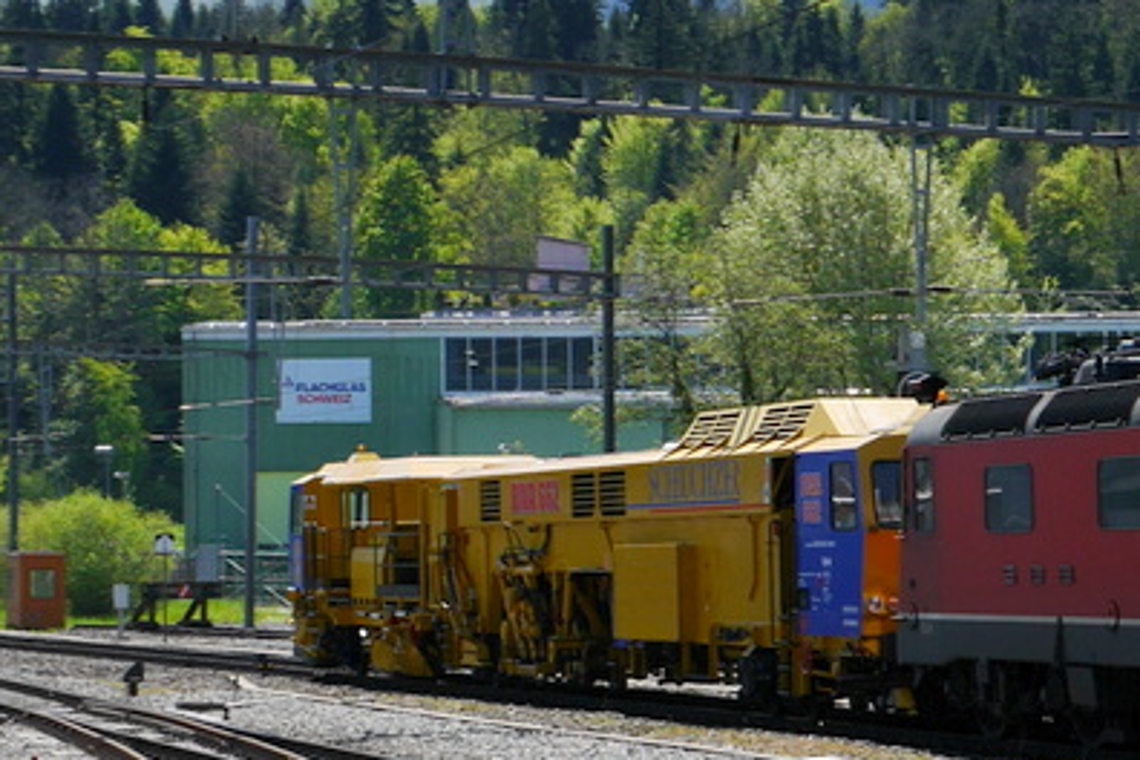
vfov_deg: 10.9
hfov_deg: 15.3
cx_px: 1560
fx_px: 3990
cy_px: 524
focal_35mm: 126
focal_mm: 20
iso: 160
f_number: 8
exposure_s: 1/320
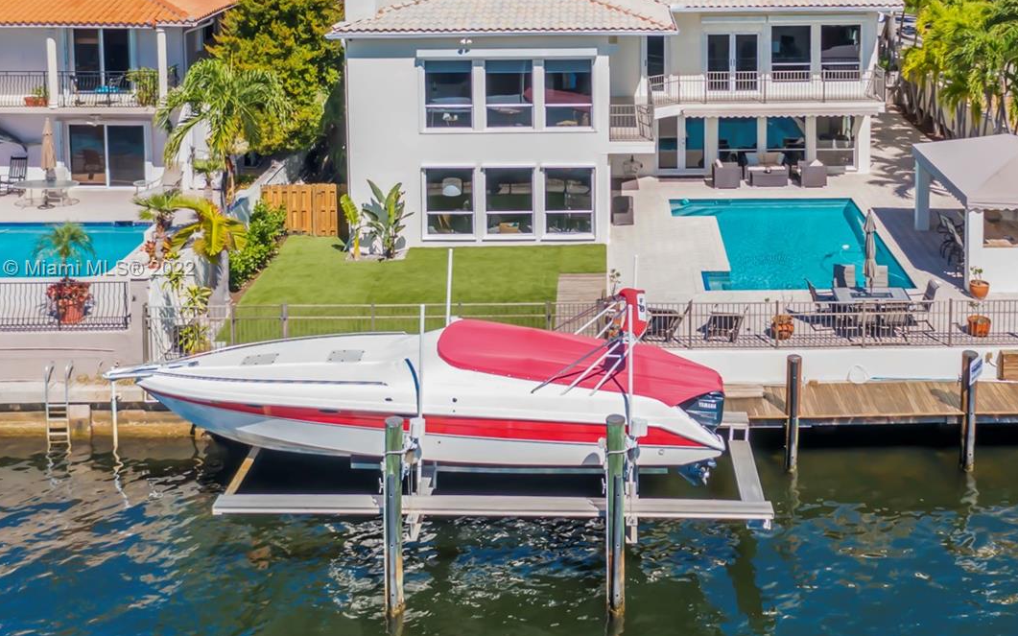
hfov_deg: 45.7
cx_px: 655
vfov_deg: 29.8
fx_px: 1193
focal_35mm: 43
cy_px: 270
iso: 100
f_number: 3.2
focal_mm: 10.26
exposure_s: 1/60
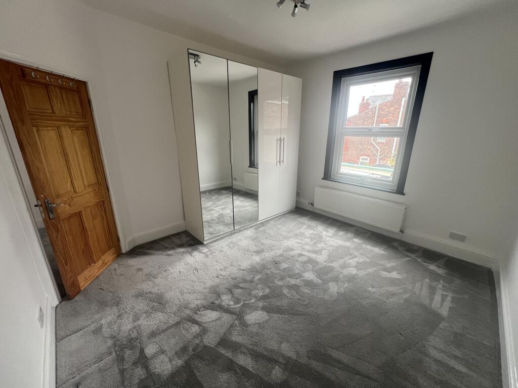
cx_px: 259
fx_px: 195
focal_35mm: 13
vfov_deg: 89.9
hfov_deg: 106.2
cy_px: 194
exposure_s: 1/99
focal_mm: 1.57
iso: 160
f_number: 1.8
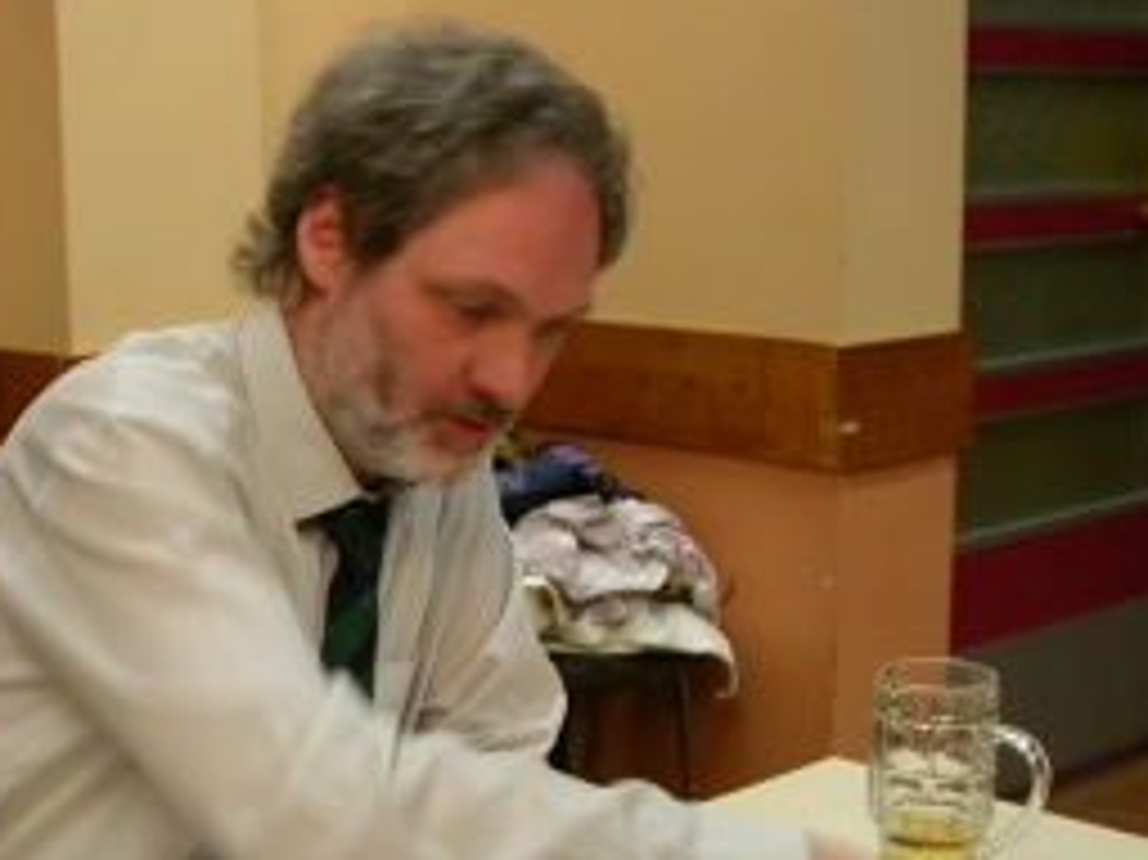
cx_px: 311
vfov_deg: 23.2
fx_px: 2088
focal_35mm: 63
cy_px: 581
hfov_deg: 30.3
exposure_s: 1/19.2
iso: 100
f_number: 2.6
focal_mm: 7.85
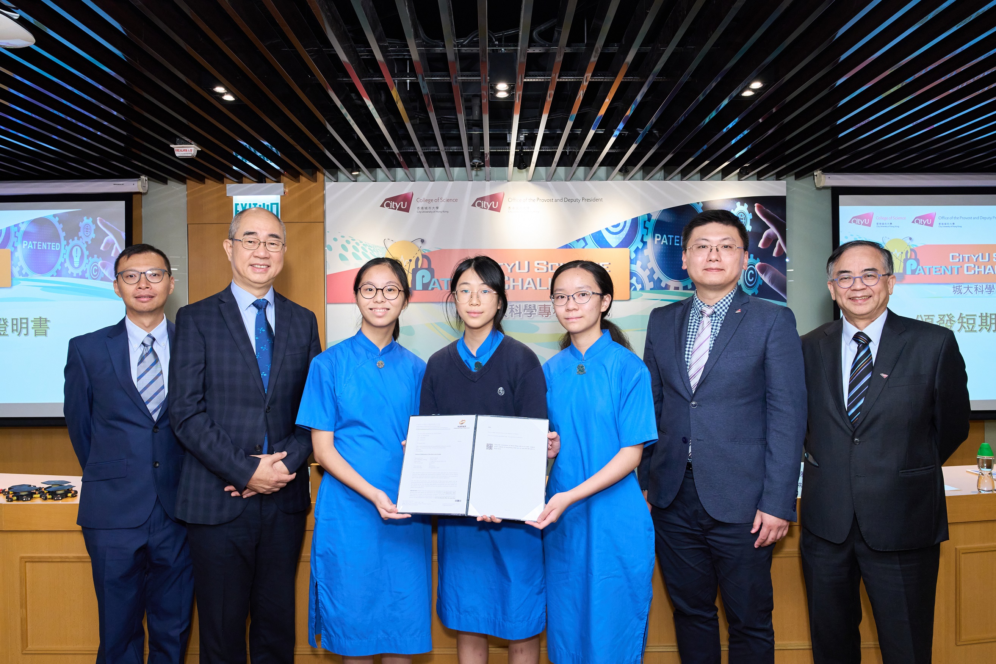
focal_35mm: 26
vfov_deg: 50.4
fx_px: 705
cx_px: 498
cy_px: 332
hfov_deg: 70.4
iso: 2000
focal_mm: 25.5
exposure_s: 1/125
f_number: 6.3
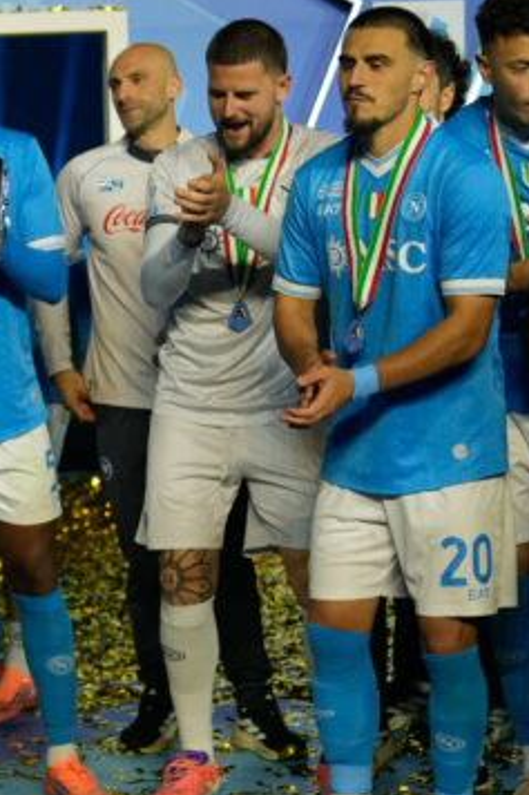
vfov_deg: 17.8
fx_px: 2537
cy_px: 421
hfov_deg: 11.6
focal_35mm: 115
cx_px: -145
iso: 1000
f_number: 3.2
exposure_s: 1/1000
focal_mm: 40
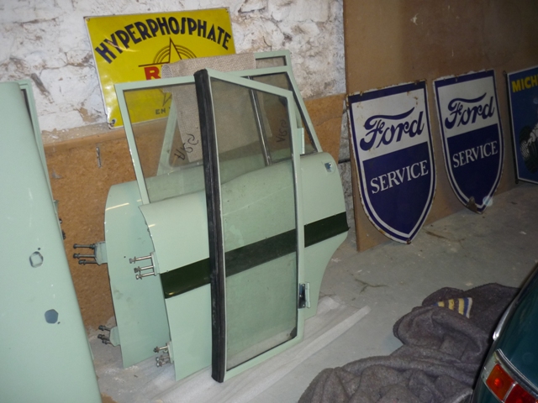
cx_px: 269
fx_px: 513
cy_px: 202
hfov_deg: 55.4
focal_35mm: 33
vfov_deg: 42.9
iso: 160
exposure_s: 1/30
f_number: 2.8
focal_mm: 5.5
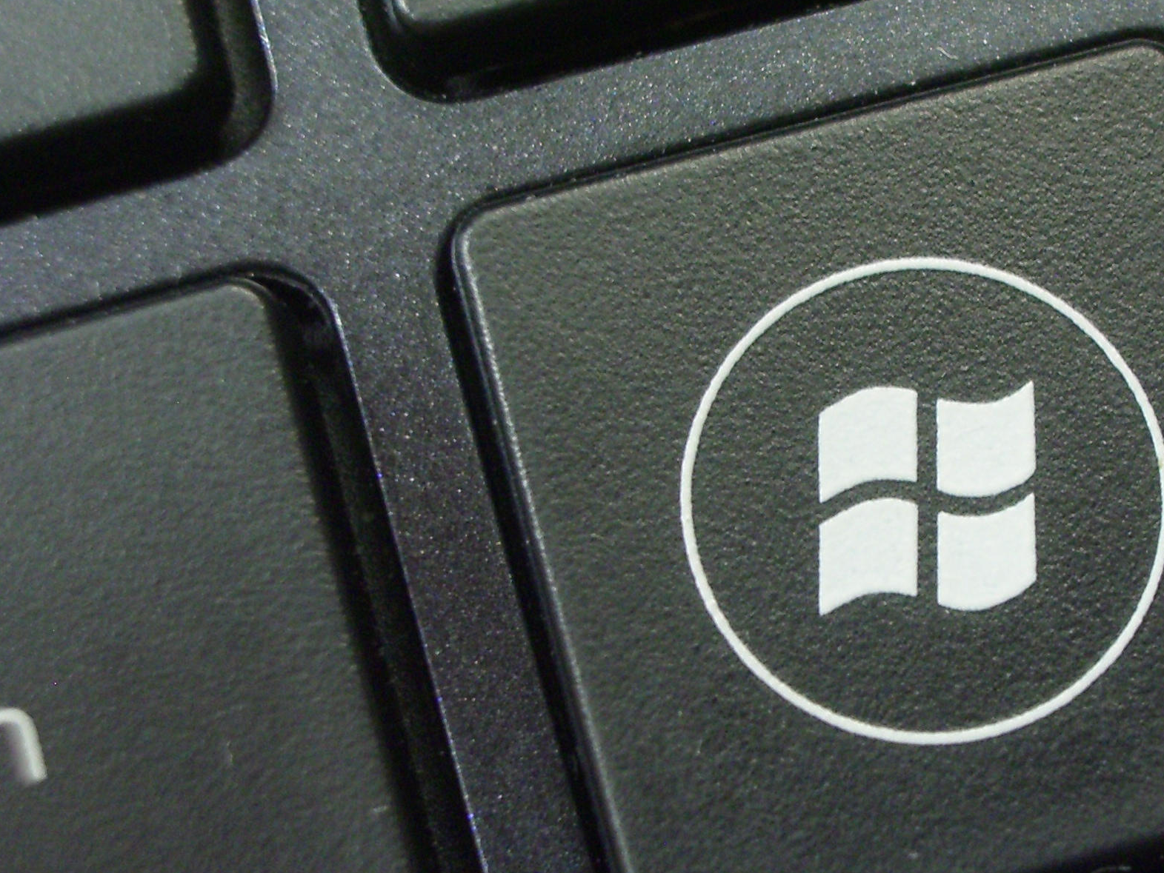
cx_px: 914
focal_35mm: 101
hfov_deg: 19.3
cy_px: 576
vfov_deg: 14.6
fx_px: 3397
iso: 200
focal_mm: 10.2
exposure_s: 1/5
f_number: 3.5
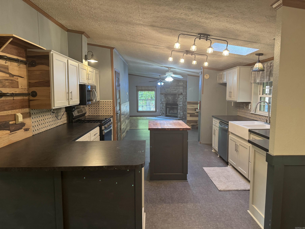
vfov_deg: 56.8
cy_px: 114
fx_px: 211
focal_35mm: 24
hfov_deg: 71.6
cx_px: 152
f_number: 1.78
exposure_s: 1/60
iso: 250
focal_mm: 6.76
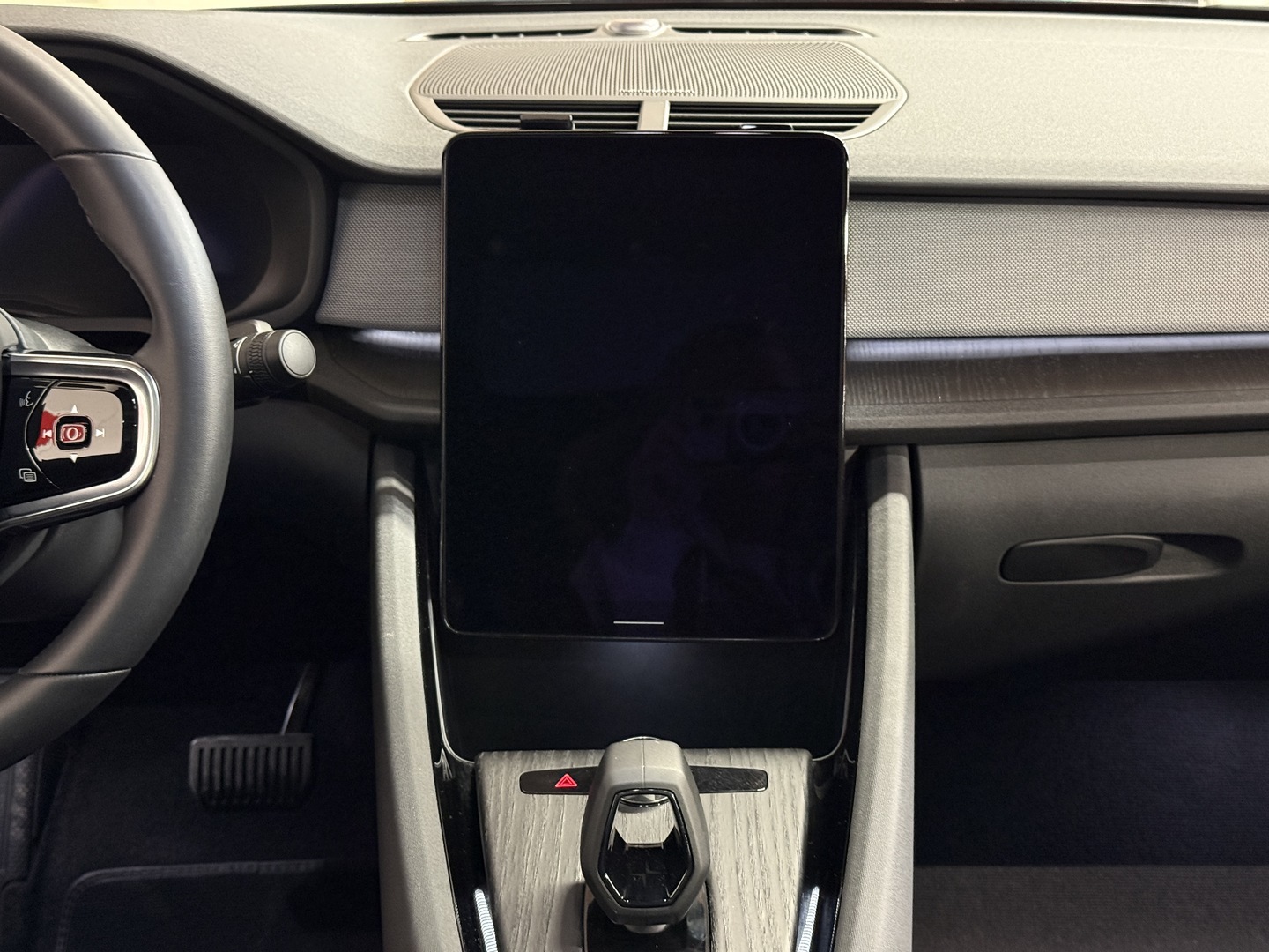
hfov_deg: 39.7
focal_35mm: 48
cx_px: 634
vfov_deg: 30.3
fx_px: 1760
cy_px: 476
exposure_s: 1/25
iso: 500
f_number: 1.78
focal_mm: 6.76
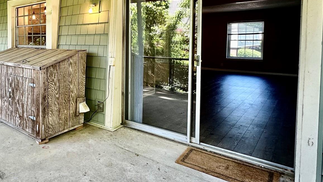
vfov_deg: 41.9
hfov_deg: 60.6
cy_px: 50
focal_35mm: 27
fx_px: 231
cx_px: 40
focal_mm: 2.22
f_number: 2.2
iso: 80
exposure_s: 1/99
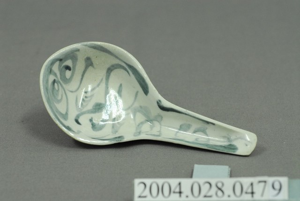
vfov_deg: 15.2
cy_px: 100
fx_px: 751
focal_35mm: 90
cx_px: 150
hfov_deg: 22.6
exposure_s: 1/13
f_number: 8
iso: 1000
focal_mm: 60
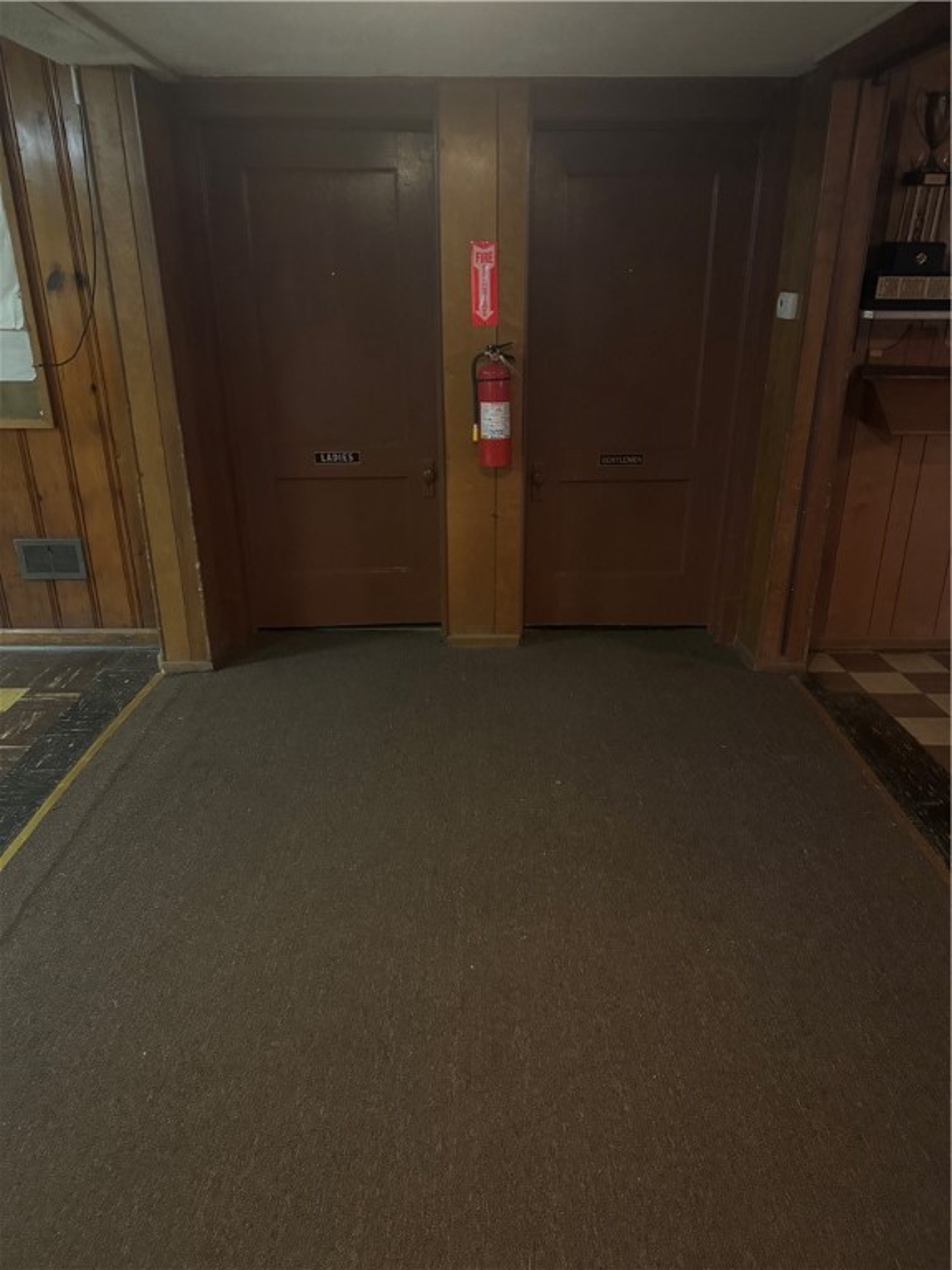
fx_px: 880
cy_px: 635
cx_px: 476
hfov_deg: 56.8
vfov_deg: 71.6
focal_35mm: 24
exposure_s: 1/30
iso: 1250
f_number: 1.78
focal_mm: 6.76
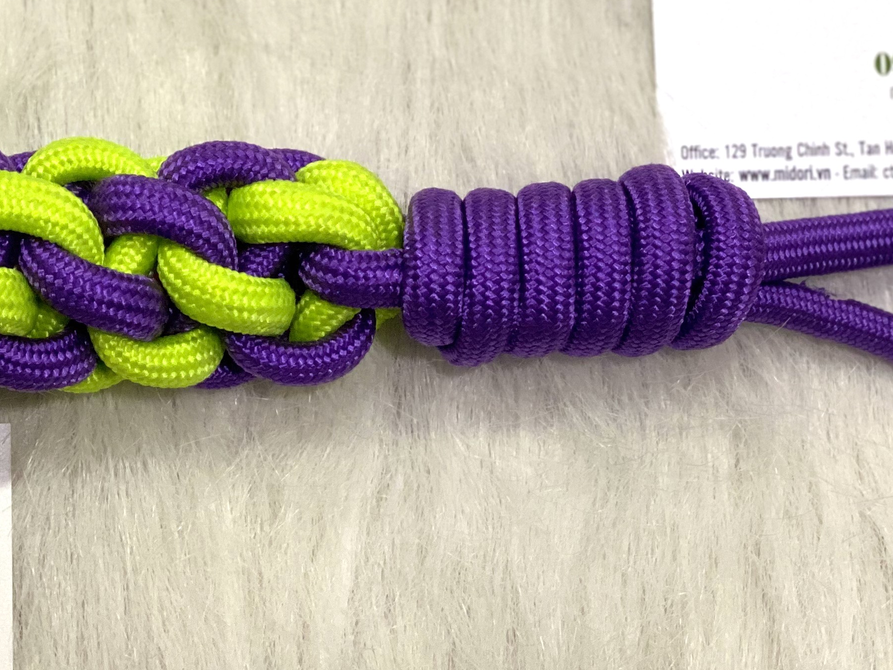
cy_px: 236
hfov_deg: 16.8
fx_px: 3018
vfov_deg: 12.6
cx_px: 421
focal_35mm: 117
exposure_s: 1/50
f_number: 2
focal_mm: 6
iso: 125
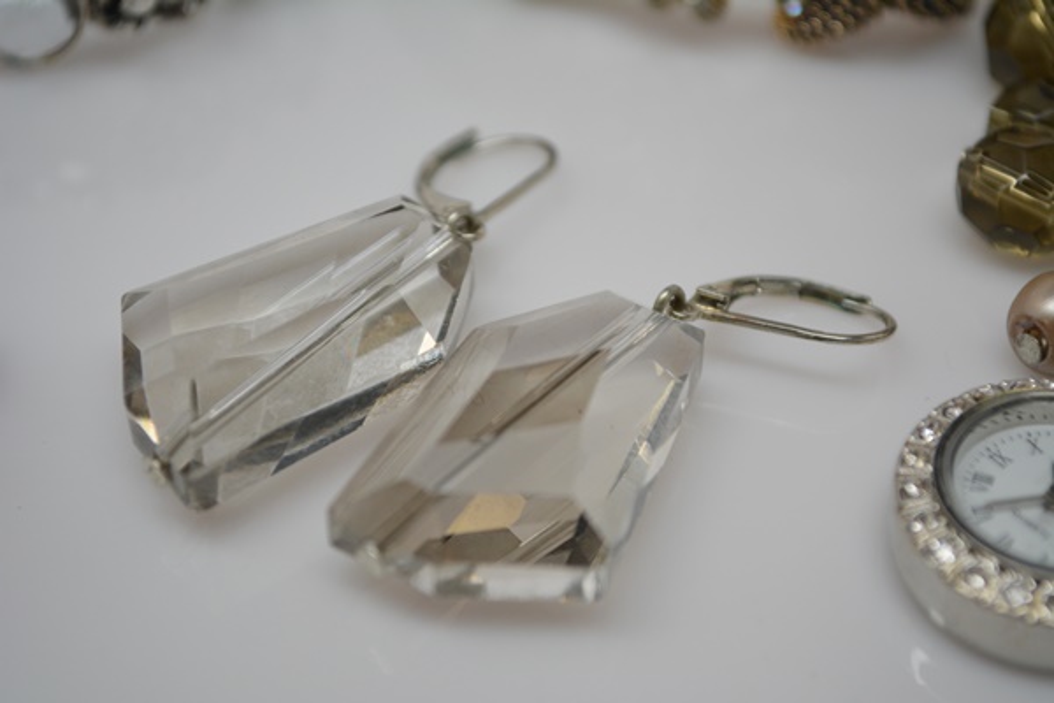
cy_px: 352
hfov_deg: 24.6
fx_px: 2415
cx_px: 527
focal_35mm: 82
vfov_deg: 16.6
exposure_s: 1/100
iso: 400
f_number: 5.6
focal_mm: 55
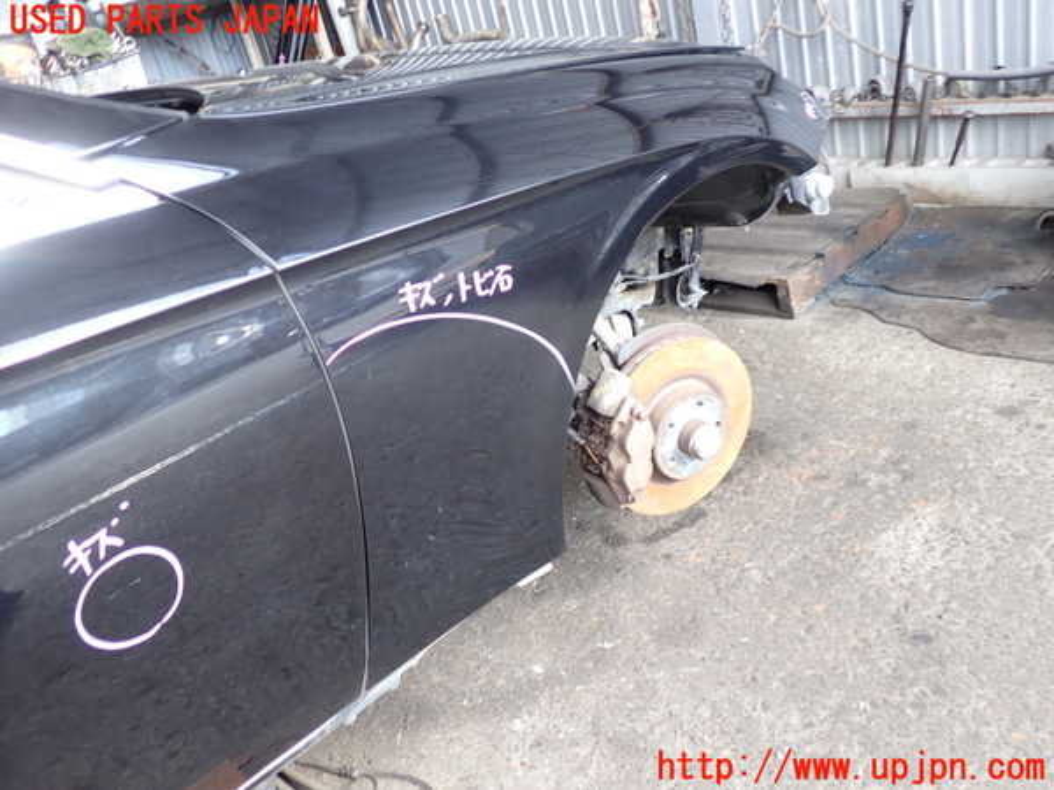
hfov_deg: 60.0
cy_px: 395
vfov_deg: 46.8
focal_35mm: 30
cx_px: 527
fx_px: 913
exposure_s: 1/100
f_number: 2.3
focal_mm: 5.4
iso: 100
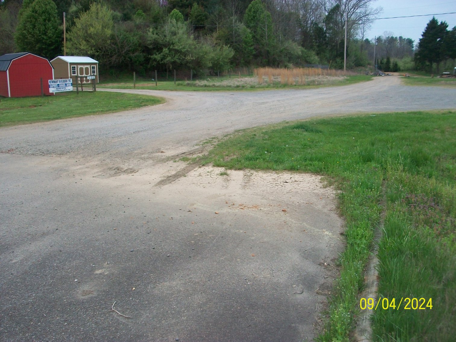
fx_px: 448
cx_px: 228
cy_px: 171
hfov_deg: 54.0
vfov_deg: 41.8
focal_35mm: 34
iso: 80
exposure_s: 1/400
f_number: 2.8
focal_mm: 5.7
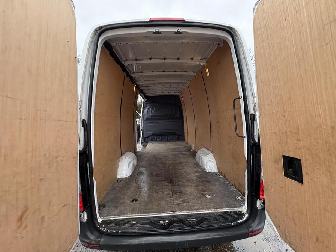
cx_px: 168
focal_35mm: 14
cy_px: 126
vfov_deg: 85.7
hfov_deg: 102.1
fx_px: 136
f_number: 2.2
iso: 160
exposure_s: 1/99
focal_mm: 2.22
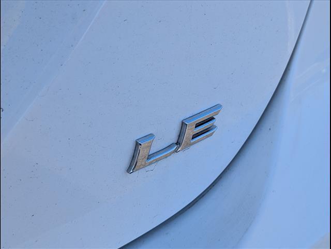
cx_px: 166
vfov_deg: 29.7
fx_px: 469
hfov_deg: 38.9
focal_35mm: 49
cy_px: 124
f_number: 1.68
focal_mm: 6.9
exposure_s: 1/370
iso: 27
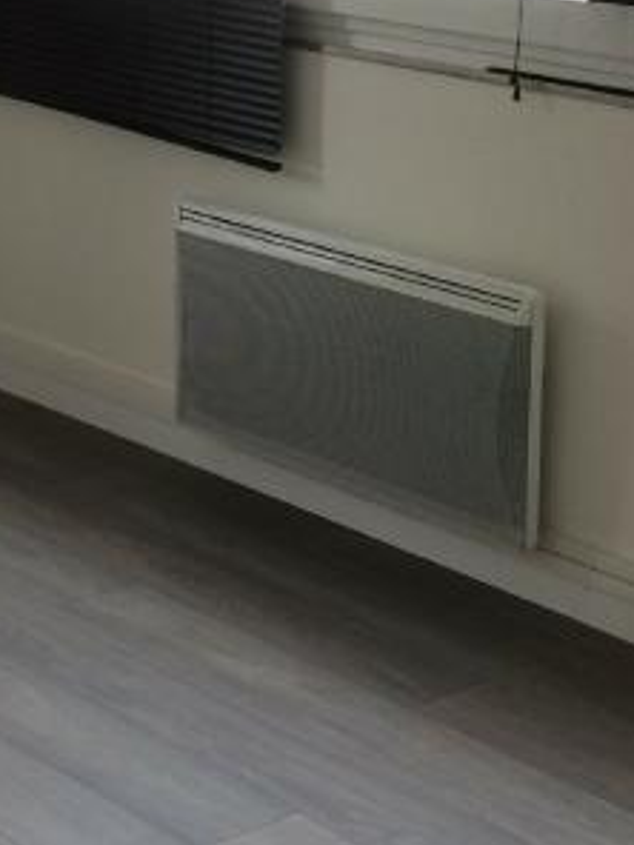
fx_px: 2296
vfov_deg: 20.5
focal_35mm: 94
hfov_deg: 15.0
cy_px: 91
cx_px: -196
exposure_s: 1/33
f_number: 2.2
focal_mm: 4.15
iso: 40
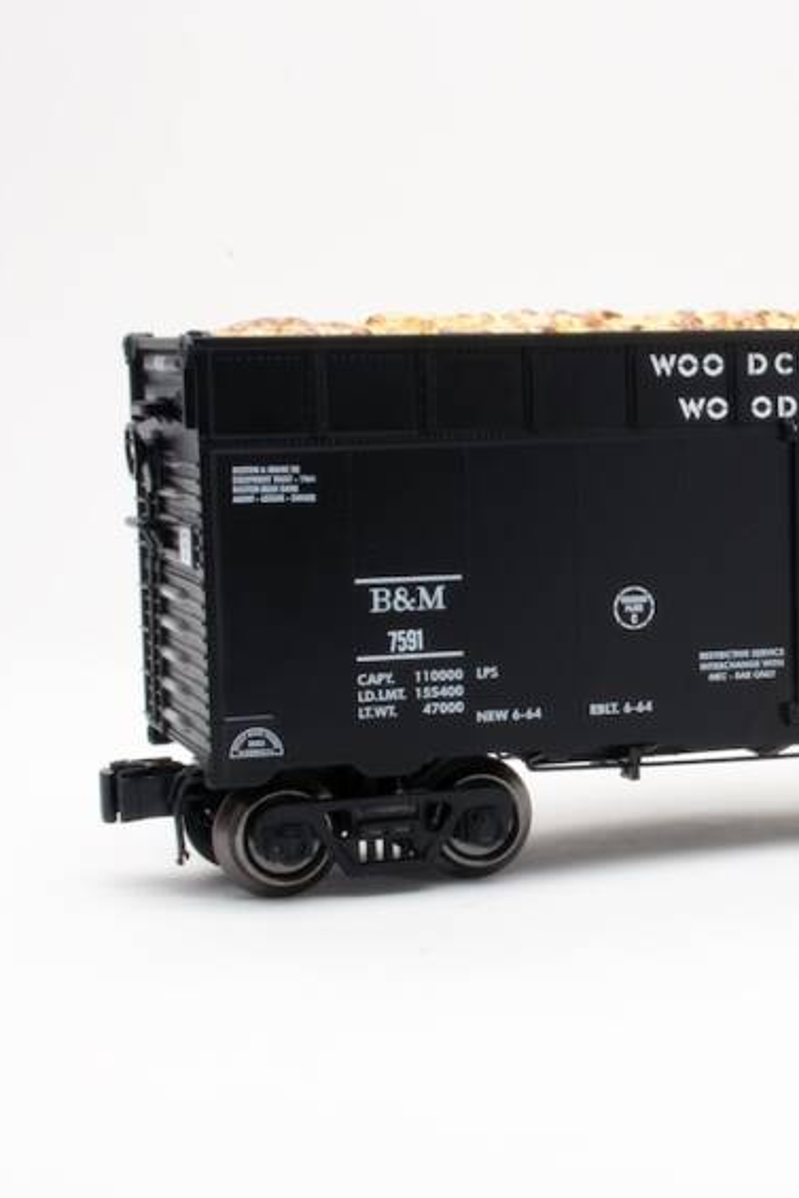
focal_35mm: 87
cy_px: 620
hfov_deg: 15.4
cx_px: 827
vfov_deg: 23.4
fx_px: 2894
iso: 100
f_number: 25
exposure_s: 1/125
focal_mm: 32
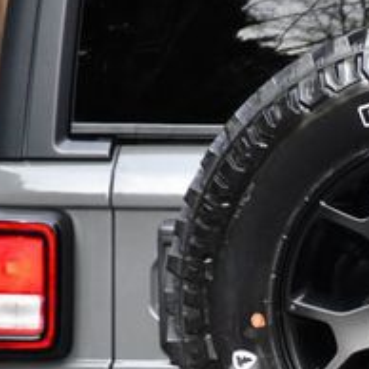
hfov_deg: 2.5
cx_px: 487
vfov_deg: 2.5
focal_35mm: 692
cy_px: 321
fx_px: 8346
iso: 560
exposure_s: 1/500
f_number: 5
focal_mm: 165
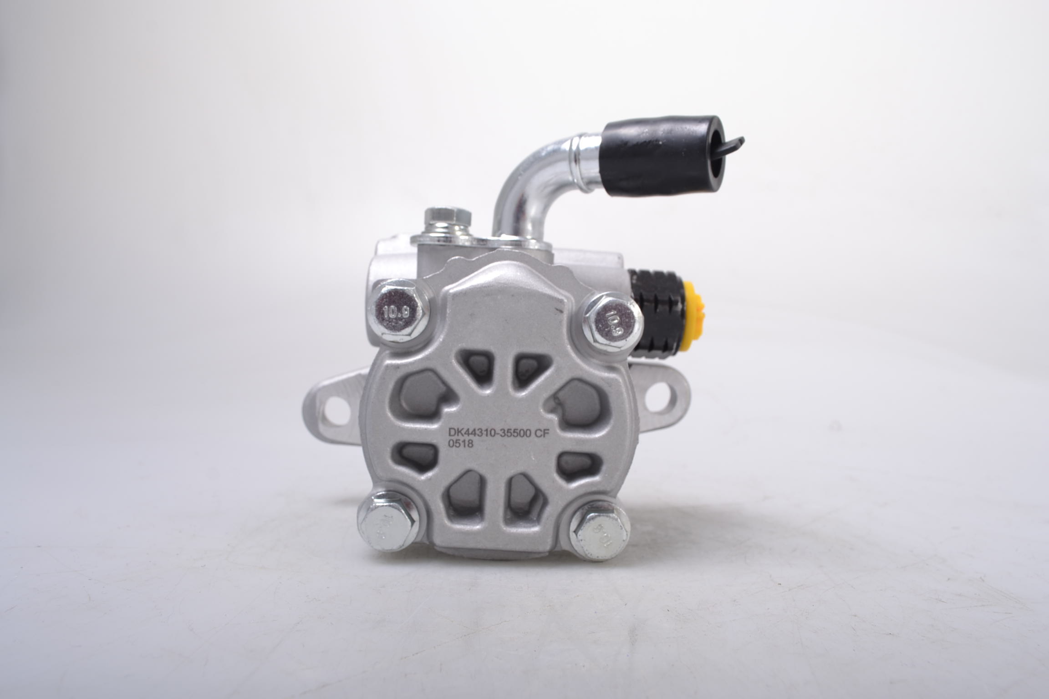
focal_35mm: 27
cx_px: 524
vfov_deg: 47.9
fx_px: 787
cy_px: 350
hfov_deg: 67.4
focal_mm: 18
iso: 100
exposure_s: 1/100
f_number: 13
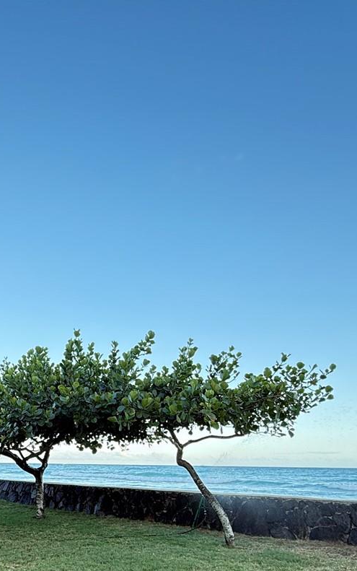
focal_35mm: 30
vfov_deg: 60.5
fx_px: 467
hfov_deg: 39.5
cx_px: 50
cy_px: 404
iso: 64
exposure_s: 1/99
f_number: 2.2
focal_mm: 2.22
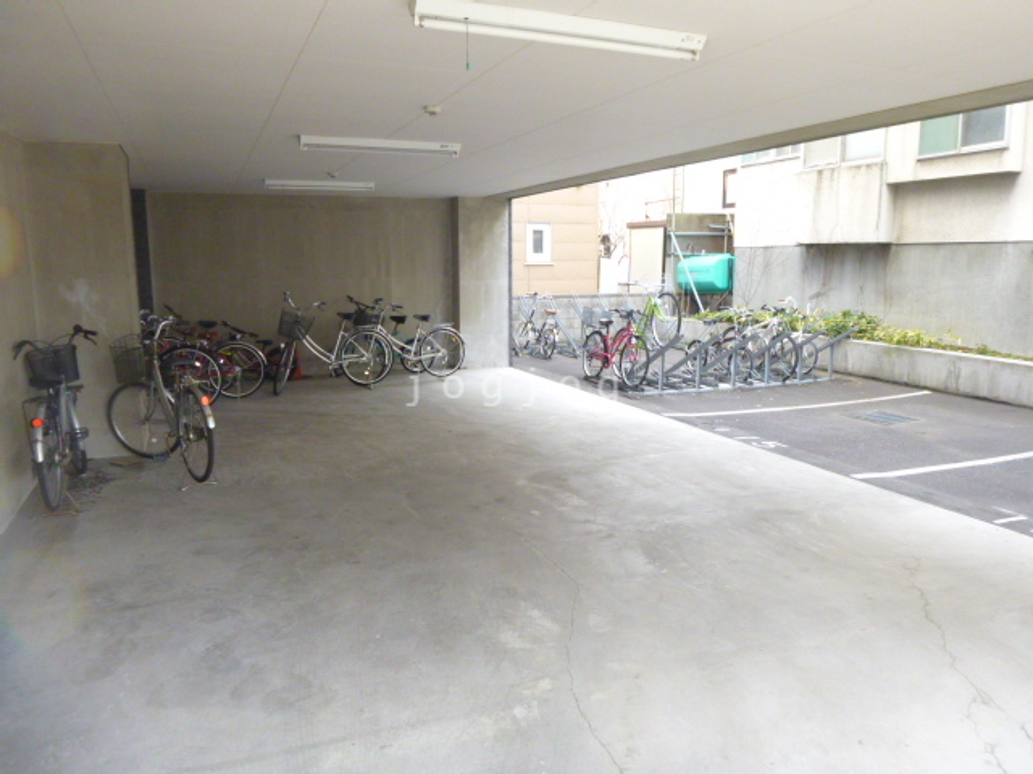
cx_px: 516
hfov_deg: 69.4
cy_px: 387
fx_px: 746
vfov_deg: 54.9
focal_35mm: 25
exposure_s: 1/60
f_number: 3.9
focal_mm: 4.5
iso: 320
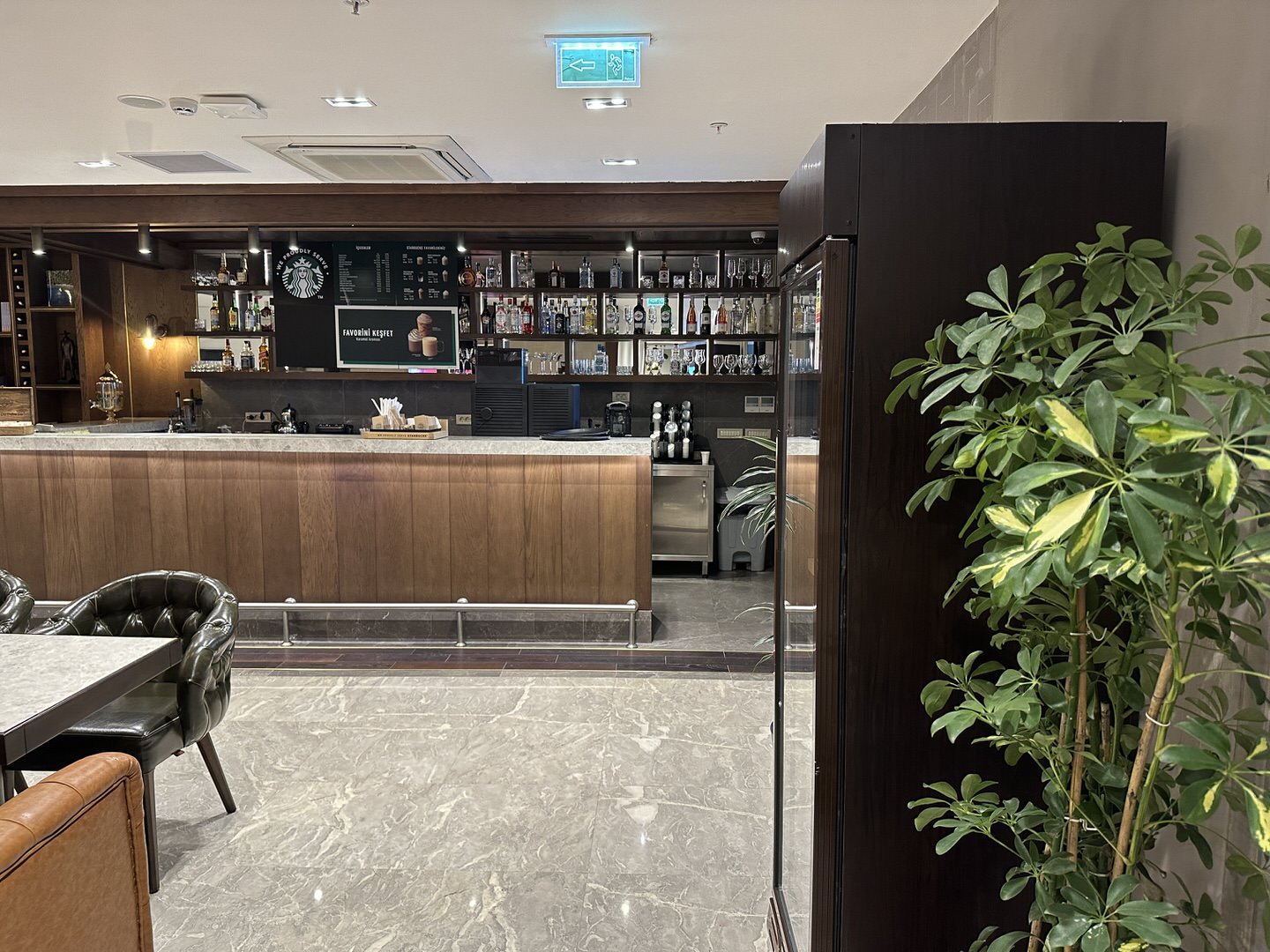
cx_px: 635
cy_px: 476
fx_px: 881
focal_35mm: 24
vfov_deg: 56.8
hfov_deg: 71.6
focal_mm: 6.86
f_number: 1.78
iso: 320
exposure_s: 1/50
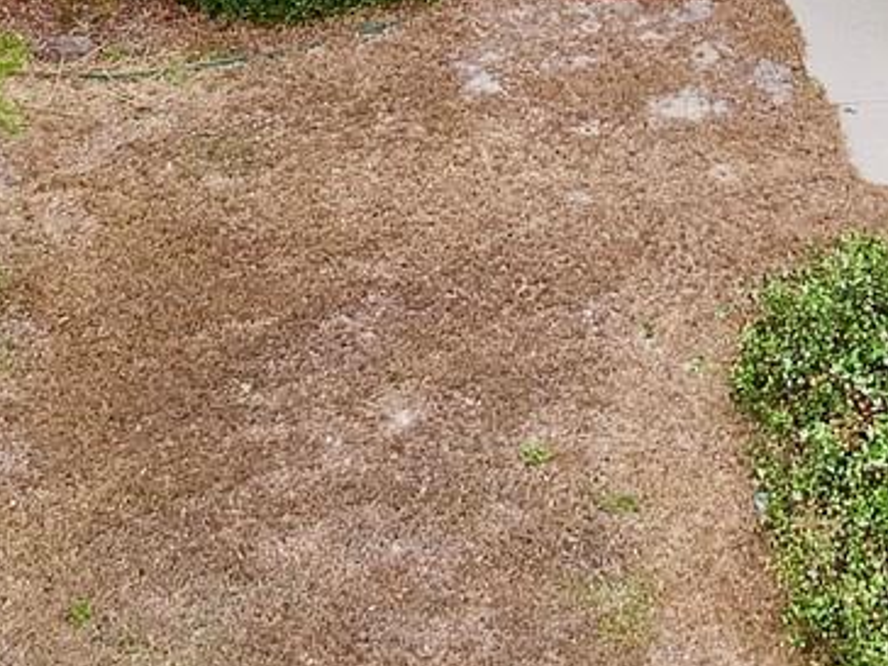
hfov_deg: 17.9
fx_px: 2822
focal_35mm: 110
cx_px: 559
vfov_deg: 11.9
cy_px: -700
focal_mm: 4.49
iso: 100
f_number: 2.6
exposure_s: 1/500
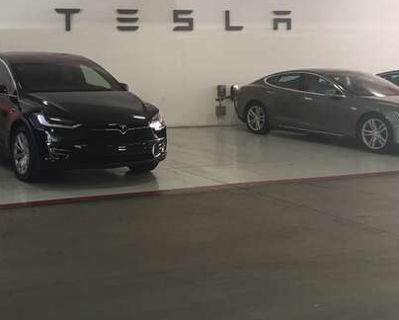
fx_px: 662
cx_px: 80
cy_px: 78
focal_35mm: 56
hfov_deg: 32.6
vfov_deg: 26.8
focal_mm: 4.15
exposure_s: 1/30
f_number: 2.2
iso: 80
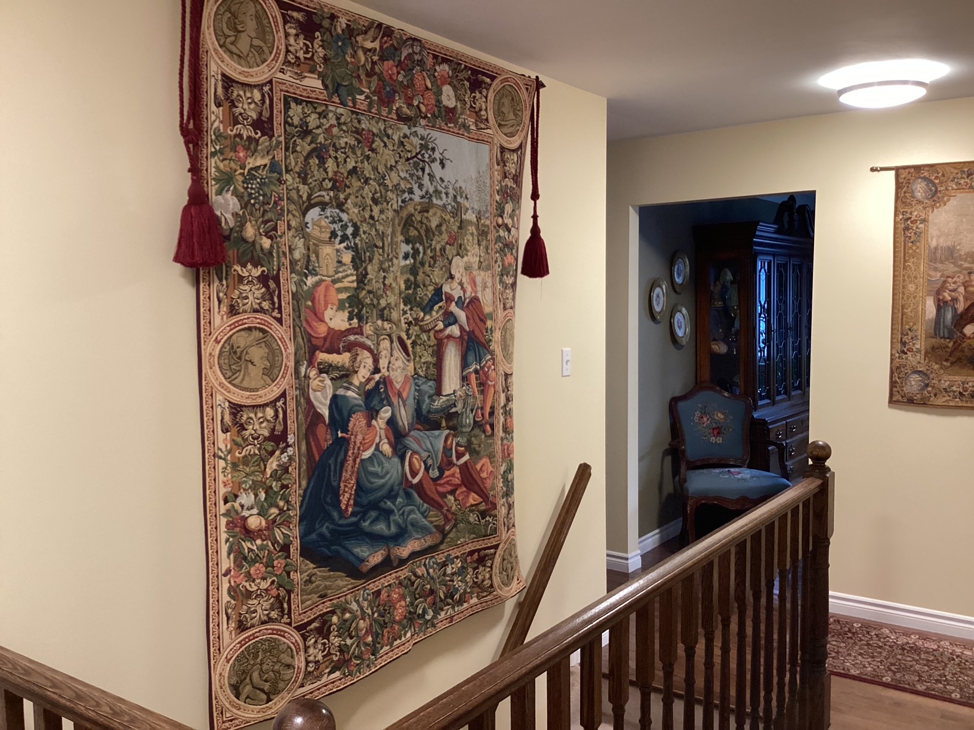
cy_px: 365
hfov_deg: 58.4
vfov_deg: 45.4
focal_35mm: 31
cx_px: 487
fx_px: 872
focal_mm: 3.3
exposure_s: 1/60
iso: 320
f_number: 2.4
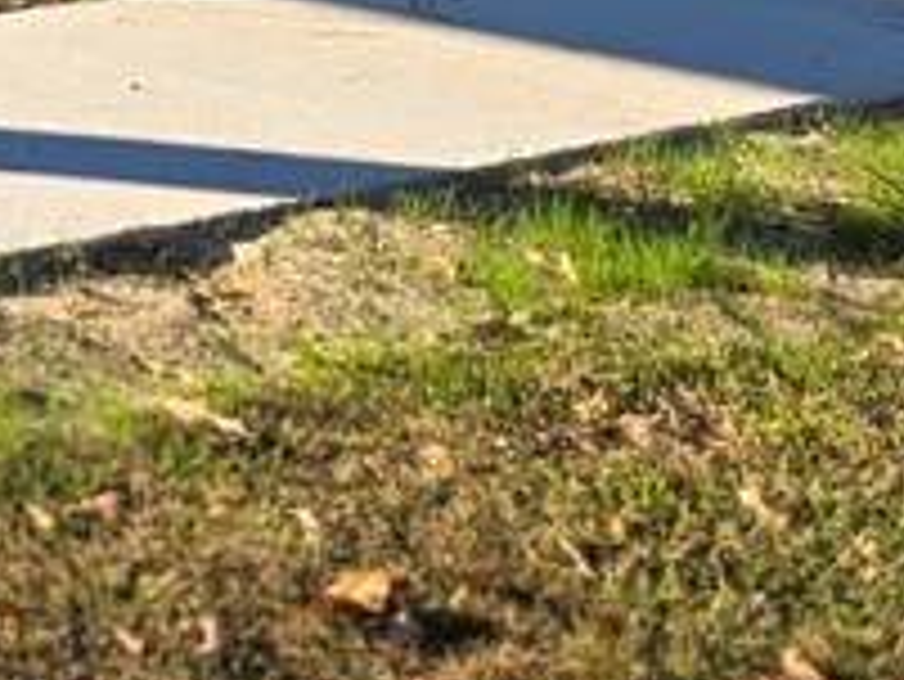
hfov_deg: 12.7
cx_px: -1322
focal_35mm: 117
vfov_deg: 11.2
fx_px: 3057
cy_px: -766
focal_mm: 5.4
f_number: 1.8
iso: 25
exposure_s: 1/707
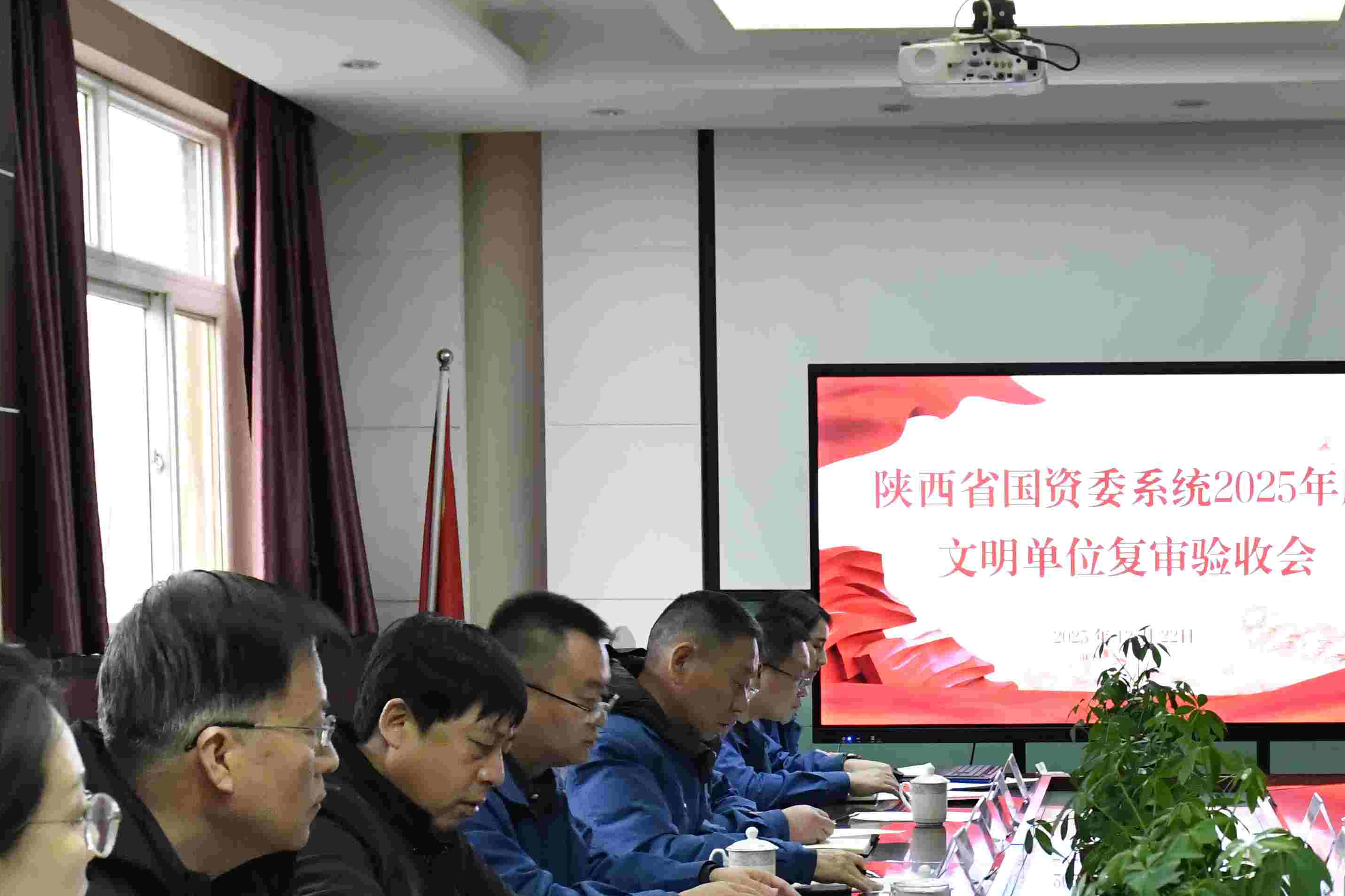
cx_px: 983
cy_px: 837
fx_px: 2577
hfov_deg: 28.9
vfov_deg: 19.3
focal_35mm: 69
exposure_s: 1/125
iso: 4000
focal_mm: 24
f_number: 5.6
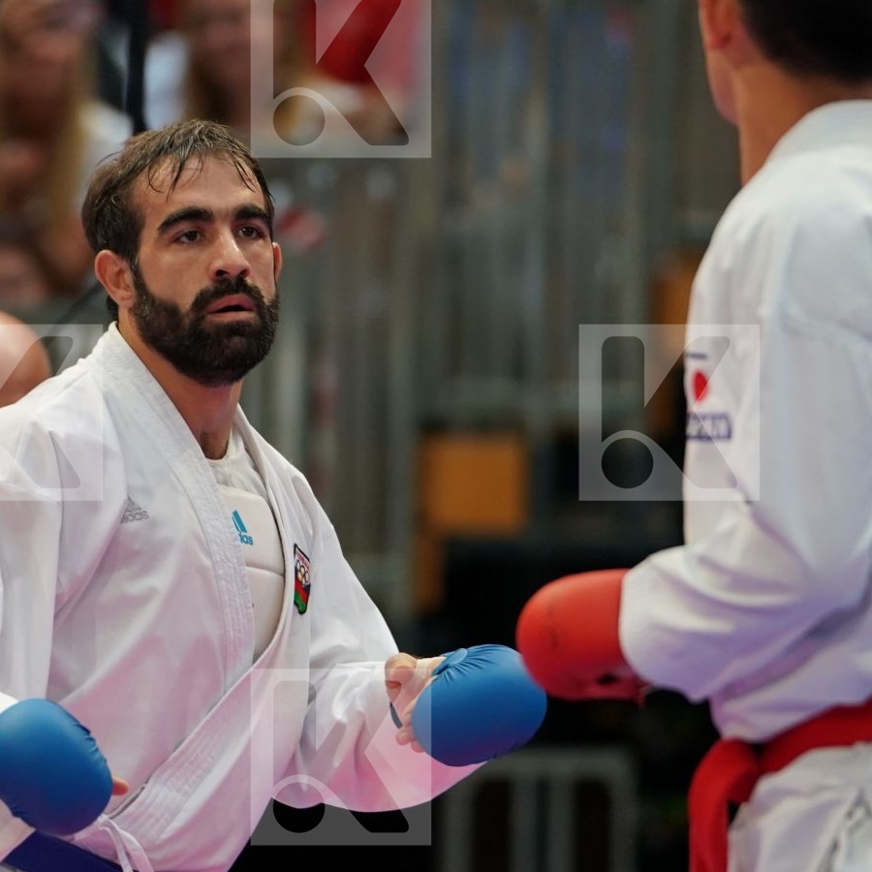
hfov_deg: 3.4
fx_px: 14535
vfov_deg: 3.4
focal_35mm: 510
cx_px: 341
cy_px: 413
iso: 1250
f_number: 2.8
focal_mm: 200
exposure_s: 1/800
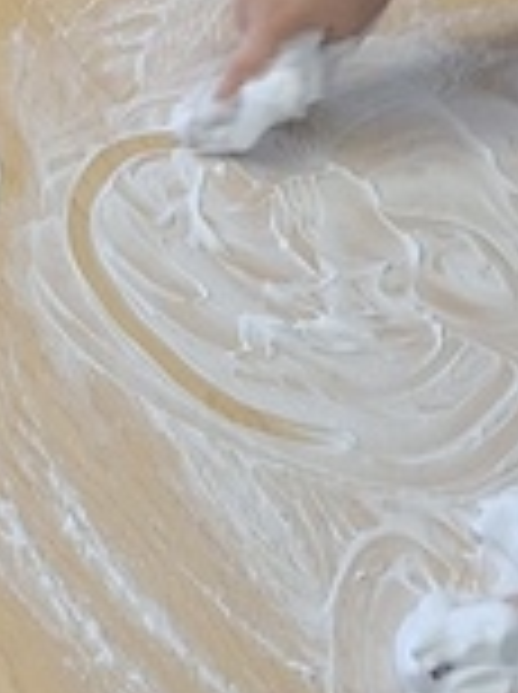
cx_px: -50
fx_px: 3061
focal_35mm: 153
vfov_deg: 12.8
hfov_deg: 9.6
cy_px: 22
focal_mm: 5.54
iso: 25
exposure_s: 1/40
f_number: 1.8
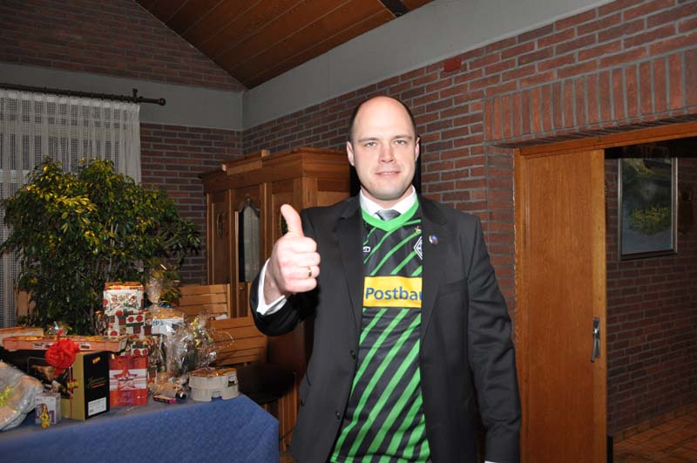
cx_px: 348
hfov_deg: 62.0
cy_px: 232
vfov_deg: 43.5
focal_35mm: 30
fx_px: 580
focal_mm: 20
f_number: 4
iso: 800
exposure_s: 1/60
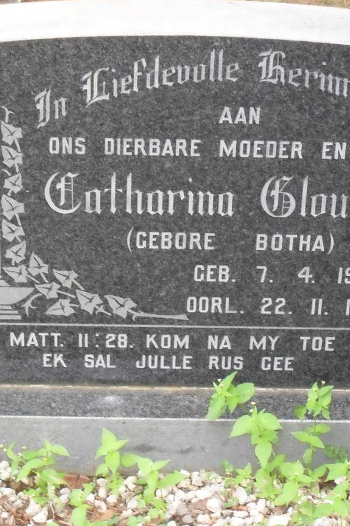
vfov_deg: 16.5
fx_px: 1809
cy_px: 262
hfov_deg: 11.1
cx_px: 172
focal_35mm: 124
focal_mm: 15.7
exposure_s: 1/60
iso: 240
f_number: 5.5
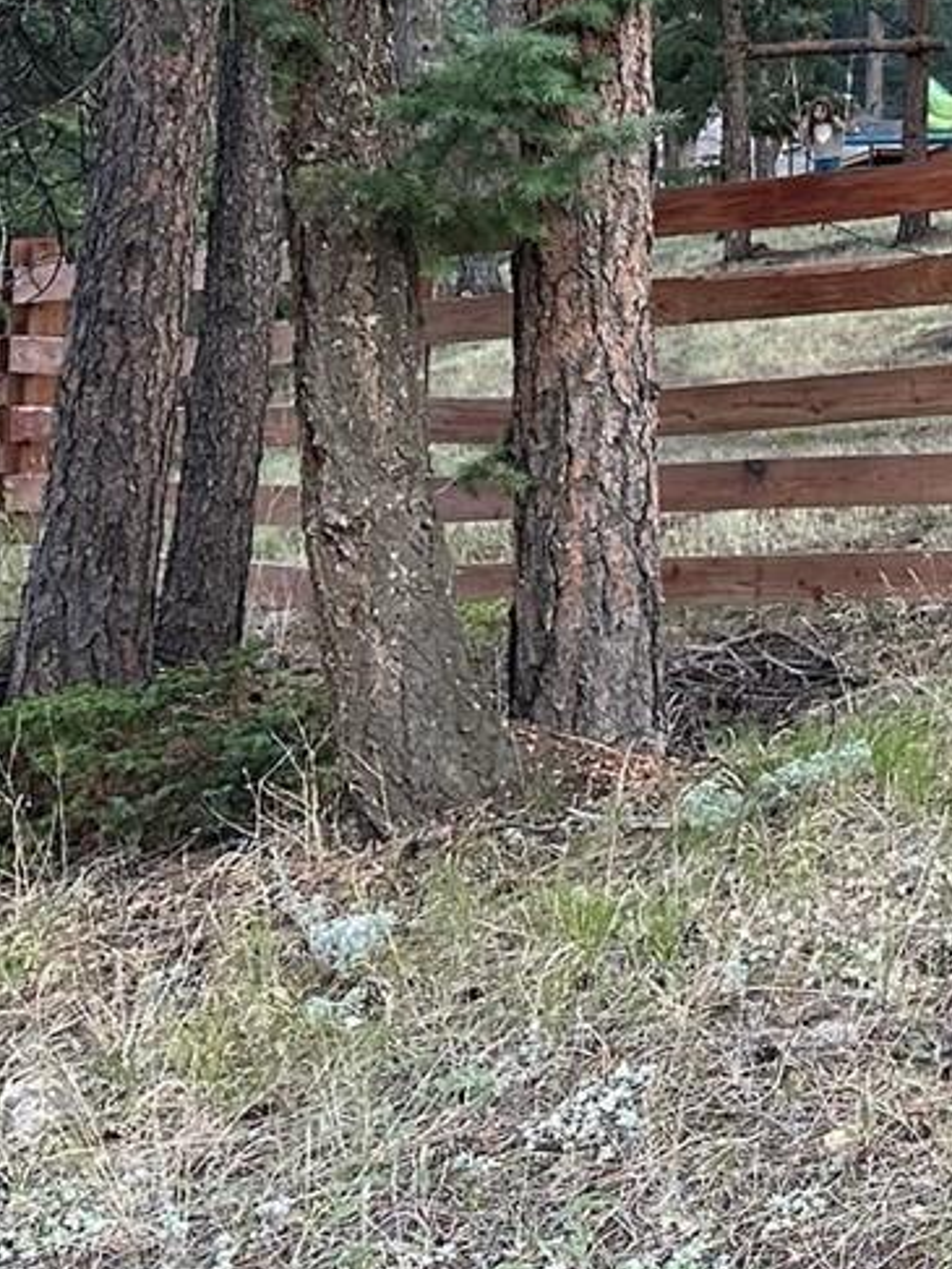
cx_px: 1834
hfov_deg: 15.4
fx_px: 2894
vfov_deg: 23.4
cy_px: -63
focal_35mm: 79
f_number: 1.78
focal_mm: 6.86
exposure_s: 1/121
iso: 200
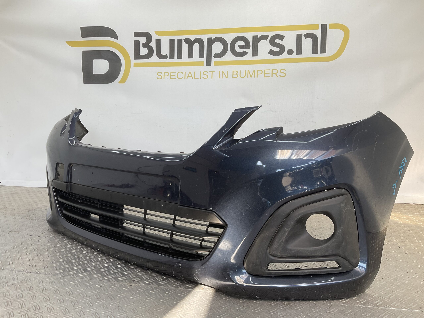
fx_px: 355
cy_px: 159
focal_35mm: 29
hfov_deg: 61.7
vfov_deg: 48.2
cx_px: 212
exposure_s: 1/152
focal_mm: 3
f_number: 1.8
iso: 16
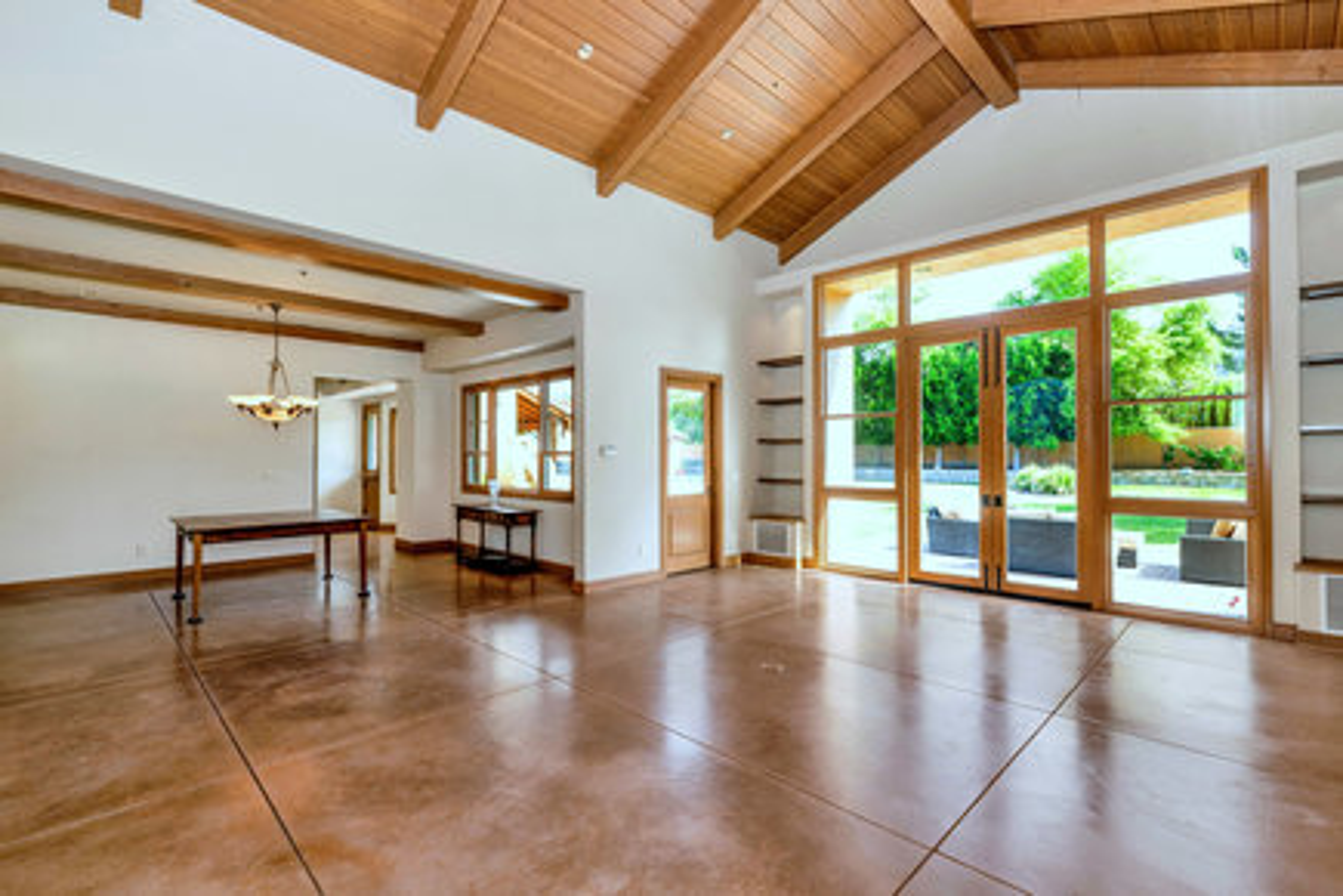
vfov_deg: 73.7
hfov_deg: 96.7
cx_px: 672
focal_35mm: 16
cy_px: 448
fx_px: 597
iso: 250
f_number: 6.3
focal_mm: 16
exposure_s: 1/80
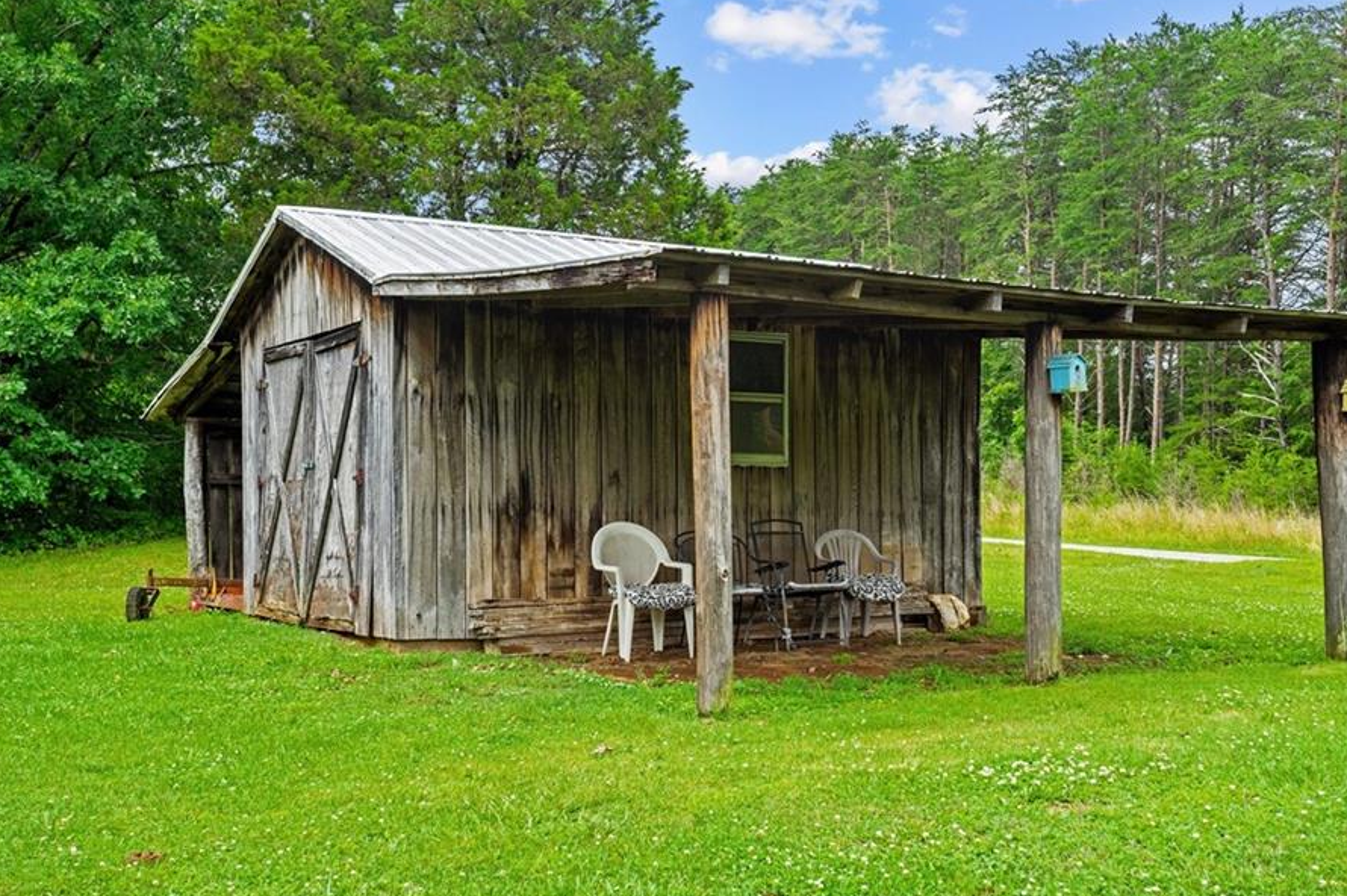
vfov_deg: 29.2
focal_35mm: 46
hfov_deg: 42.7
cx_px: 743
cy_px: 453
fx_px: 1720
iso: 200
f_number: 8
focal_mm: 40
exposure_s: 1/200
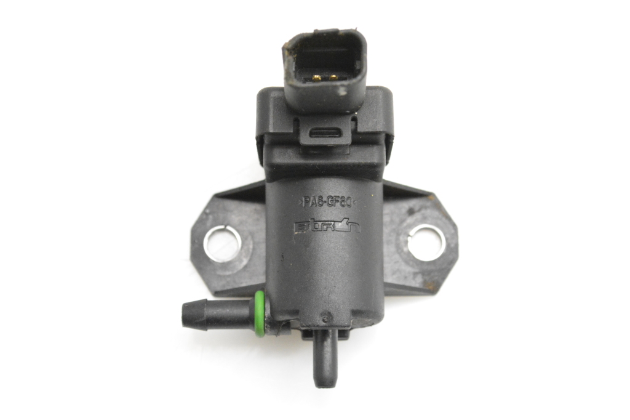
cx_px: 315
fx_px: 1364
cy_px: 210
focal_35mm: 78
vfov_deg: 17.5
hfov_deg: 26.0
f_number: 8
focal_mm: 52
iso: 6400
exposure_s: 1/400
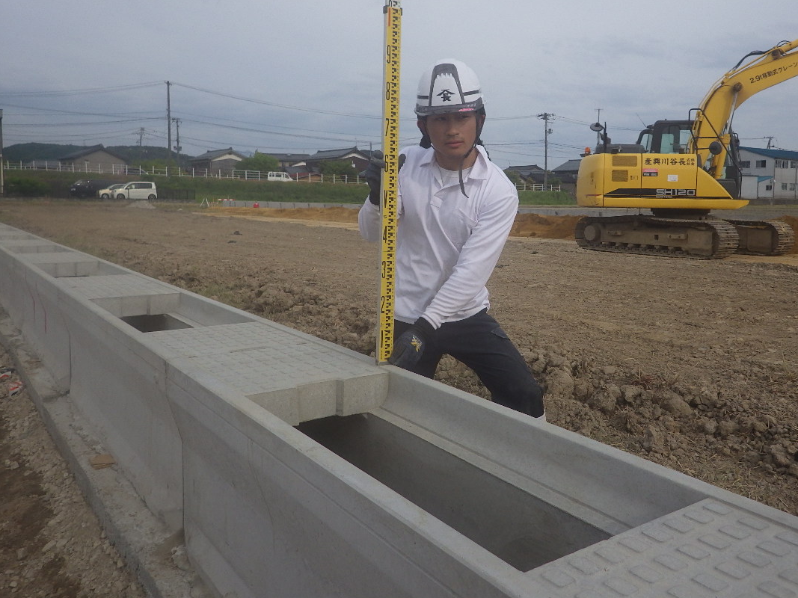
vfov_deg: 56.6
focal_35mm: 24
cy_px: 259
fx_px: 553
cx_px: 476
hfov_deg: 70.9
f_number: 7.9
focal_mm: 3.6
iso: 125
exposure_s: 1/250
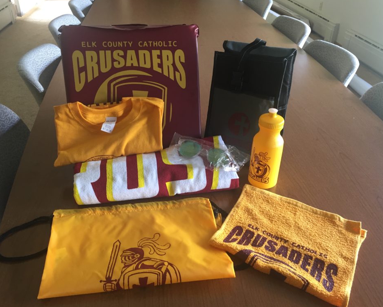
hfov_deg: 57.2
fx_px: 351
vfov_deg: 47.1
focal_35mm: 31
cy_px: 153
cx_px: 195
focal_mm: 4.15
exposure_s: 1/30
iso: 100
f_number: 2.2
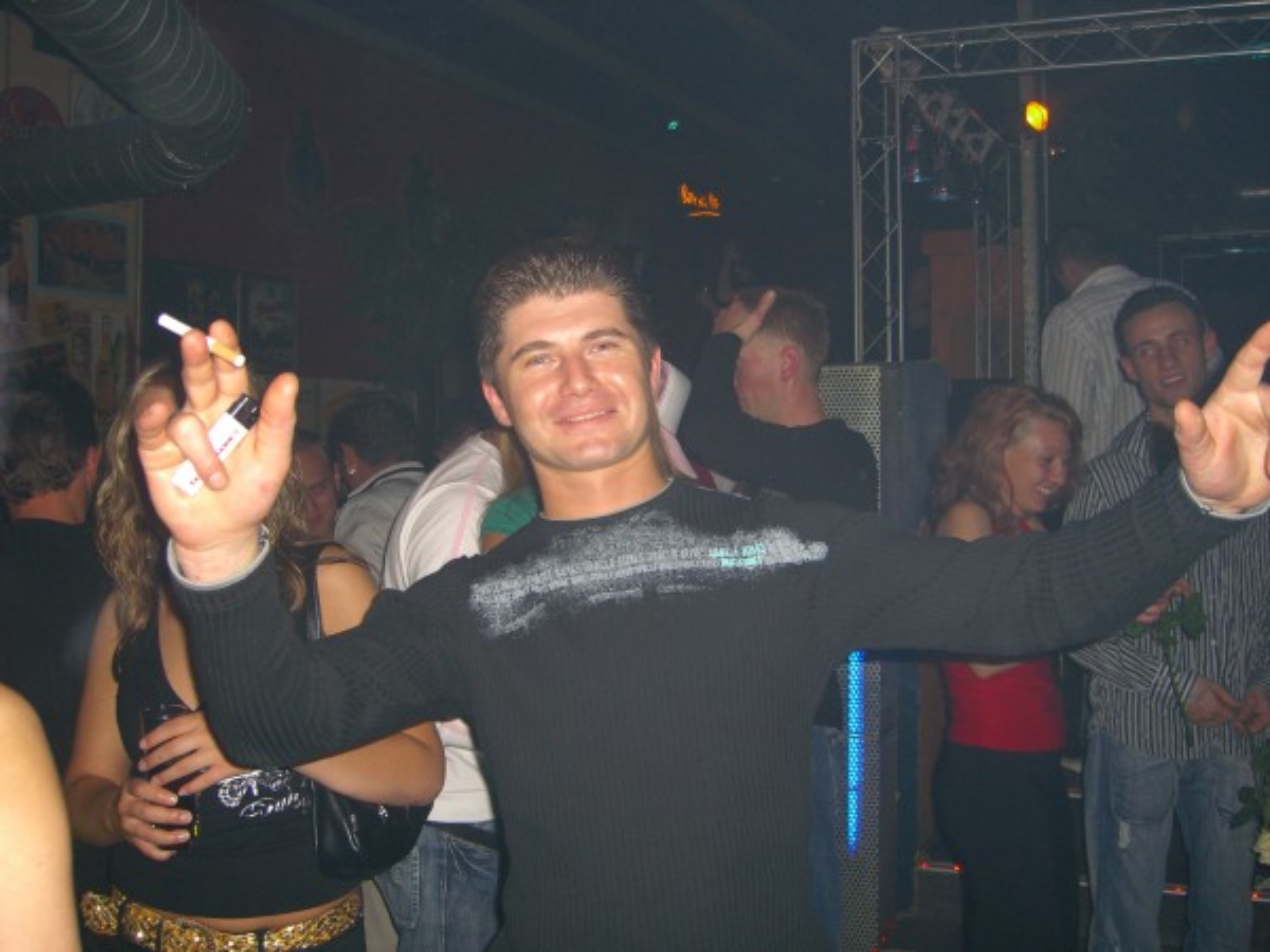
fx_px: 1394
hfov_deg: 49.0
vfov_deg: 37.7
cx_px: 635
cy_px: 476
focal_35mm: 38
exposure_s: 1/60
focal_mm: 7.9
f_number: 2.8
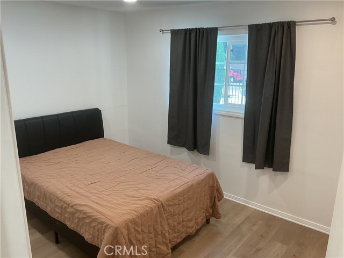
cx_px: 172
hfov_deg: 61.7
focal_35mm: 29
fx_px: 288
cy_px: 129
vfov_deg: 48.2
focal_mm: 3
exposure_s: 1/60
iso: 40
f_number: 1.8
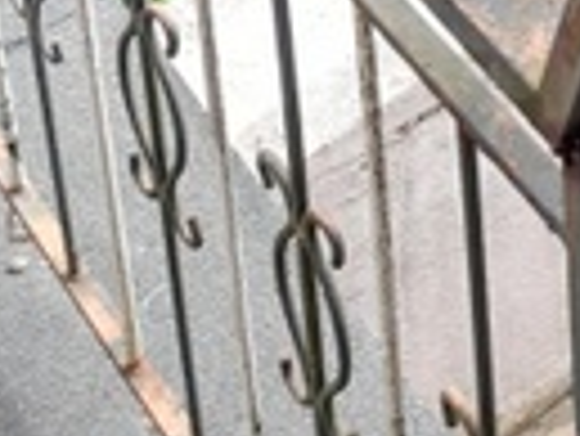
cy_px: -1101
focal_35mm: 155
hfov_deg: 12.2
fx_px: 2599
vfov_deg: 7.6
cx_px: 863
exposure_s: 1/100
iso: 25
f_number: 2
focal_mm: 4.6
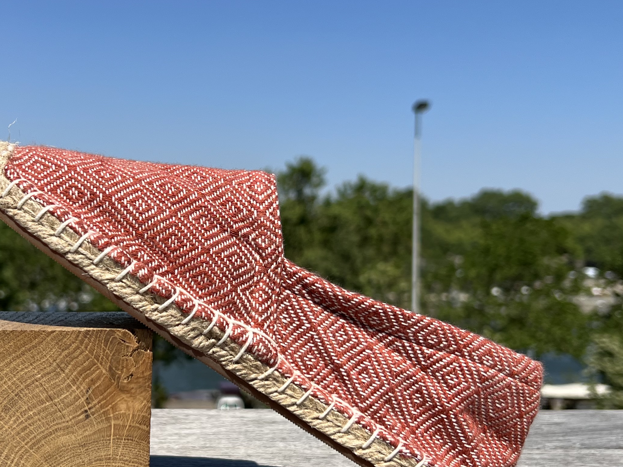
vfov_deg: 28.5
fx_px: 918
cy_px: 277
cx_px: 211
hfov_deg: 37.1
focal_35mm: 51
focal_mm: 5.7
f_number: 1.5
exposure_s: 1/6211
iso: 50
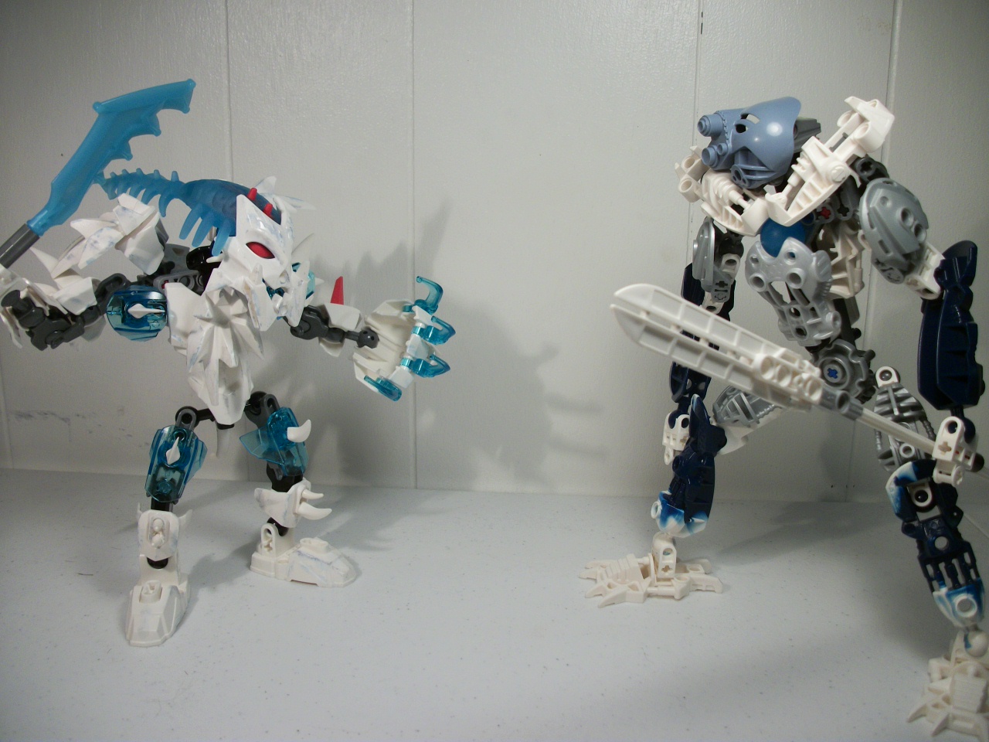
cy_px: 371
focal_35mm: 32
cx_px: 494
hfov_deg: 56.8
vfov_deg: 44.2
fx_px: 914
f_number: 2.9
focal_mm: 5.7
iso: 80
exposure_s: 1/60
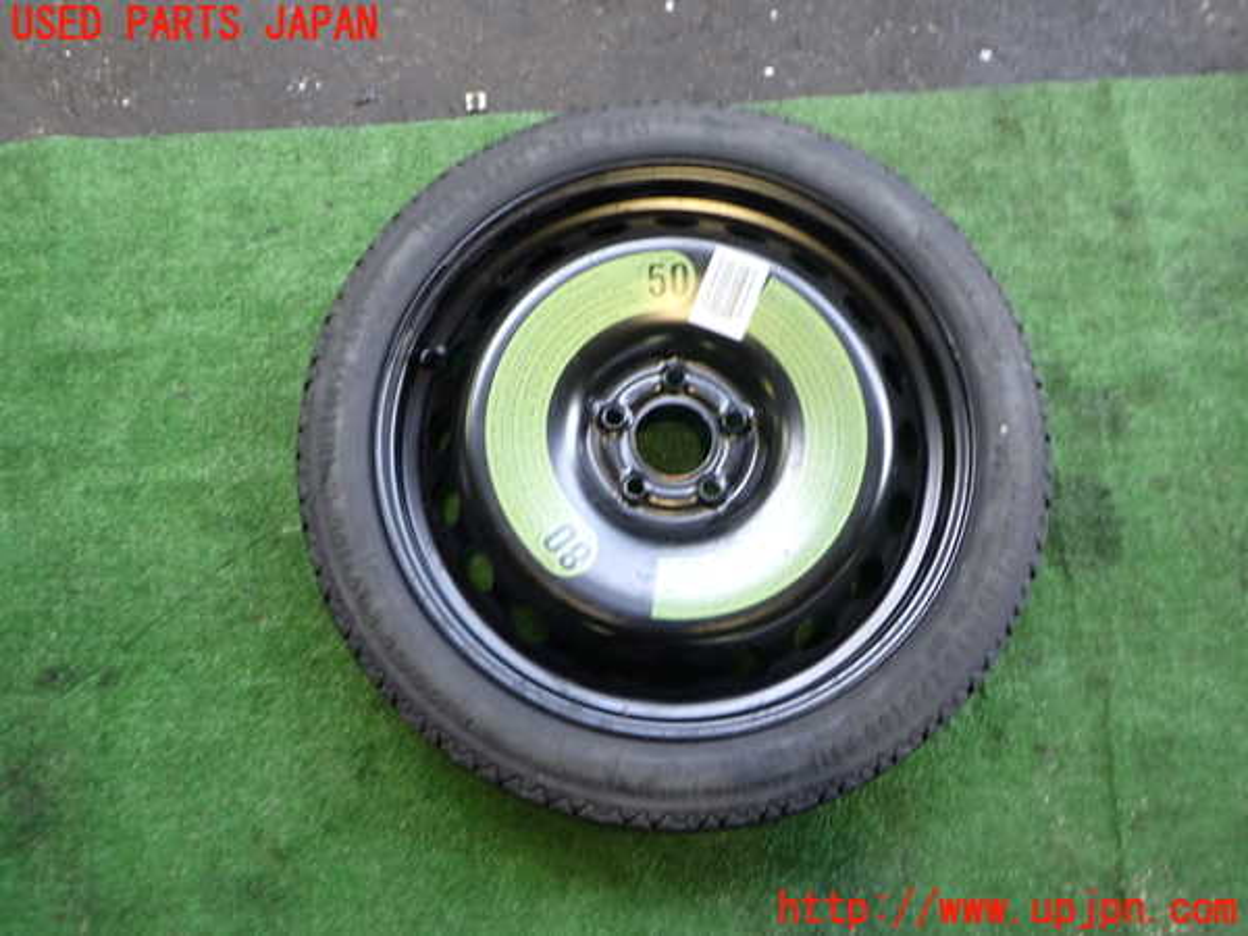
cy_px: 468
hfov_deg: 60.0
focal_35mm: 30
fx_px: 1082
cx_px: 624
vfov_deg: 46.8
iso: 200
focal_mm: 5.4
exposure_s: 1/50
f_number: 2.3
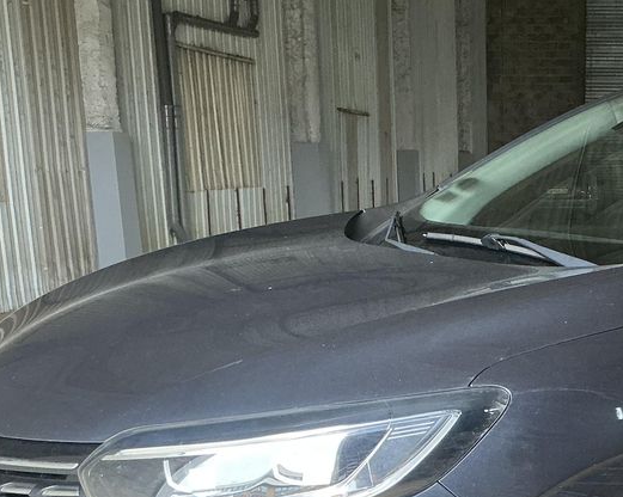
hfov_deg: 28.5
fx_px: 1161
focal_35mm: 63
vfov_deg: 23.3
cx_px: 597
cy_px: 479
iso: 100
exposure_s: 1/60
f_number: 1.8
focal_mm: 3
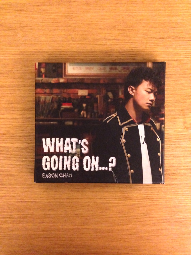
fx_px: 243
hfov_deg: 42.9
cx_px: 96
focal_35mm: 33
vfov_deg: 55.4
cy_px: 128
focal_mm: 4.12
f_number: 2.4
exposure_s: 1/17
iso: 800
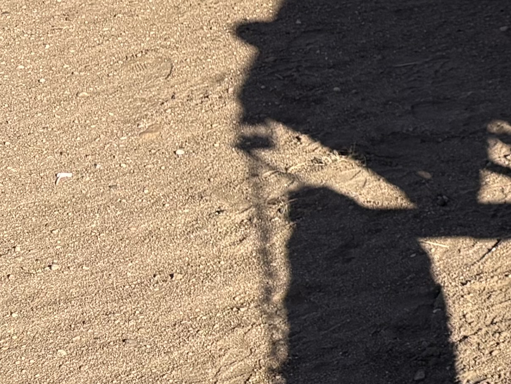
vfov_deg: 11.7
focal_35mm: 122
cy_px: -173
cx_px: 1174
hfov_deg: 12.9
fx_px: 1801
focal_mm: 5.96
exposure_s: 1/2075
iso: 50
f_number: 1.6
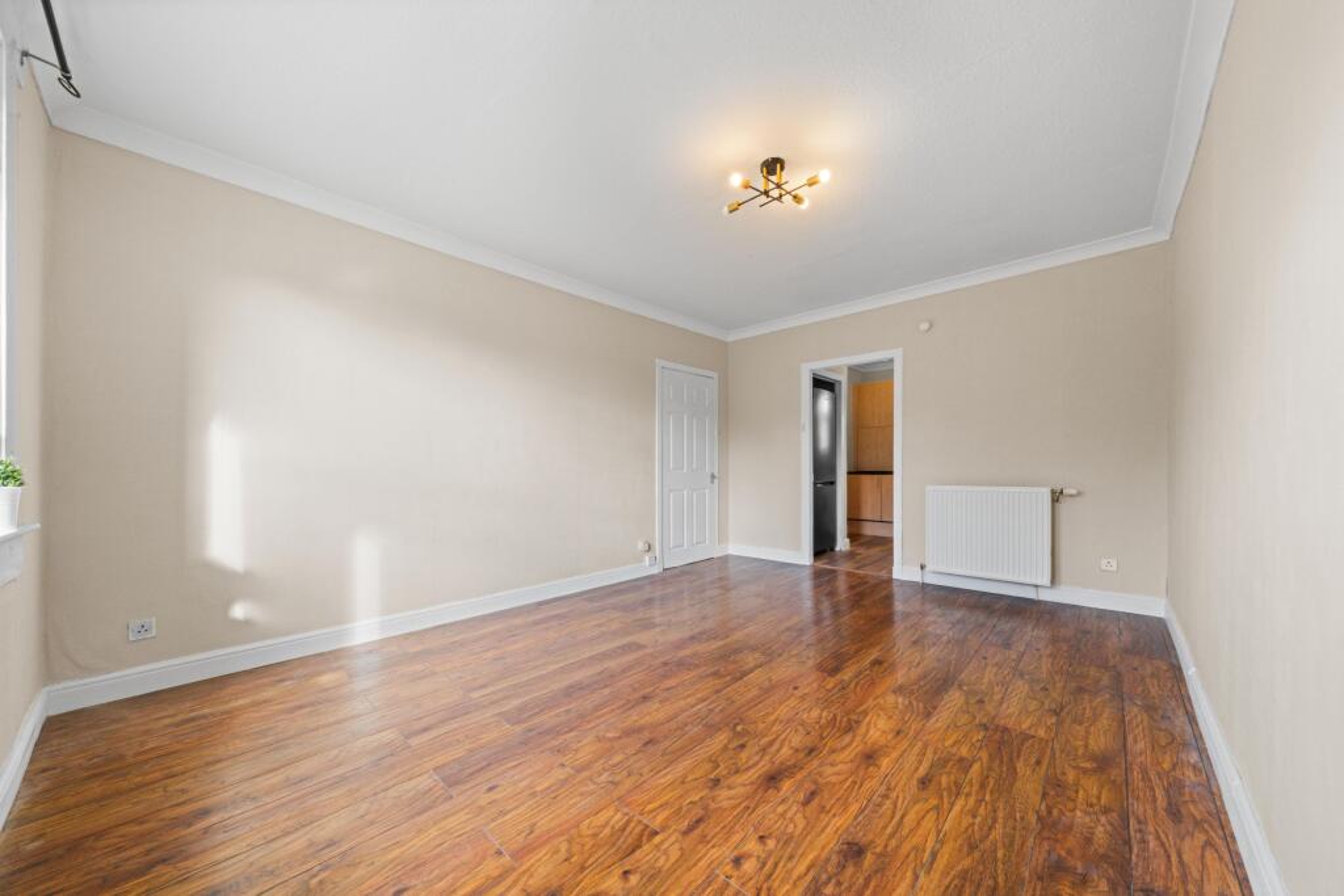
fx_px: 448
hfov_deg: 112.6
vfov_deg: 90.0
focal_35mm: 12
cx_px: 672
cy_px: 448
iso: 640
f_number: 20
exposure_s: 1
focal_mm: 12
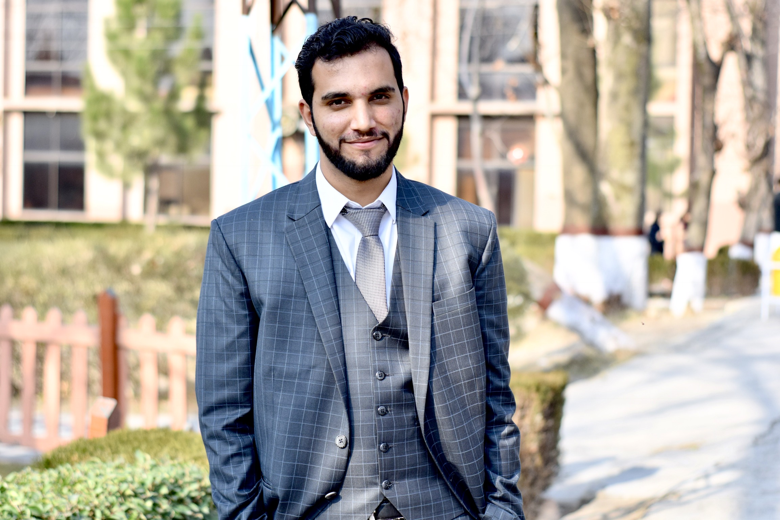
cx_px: 390
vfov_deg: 18.2
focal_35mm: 75
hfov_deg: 27.0
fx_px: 1625
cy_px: 260
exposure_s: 1/2500
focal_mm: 50
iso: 400
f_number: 2.8
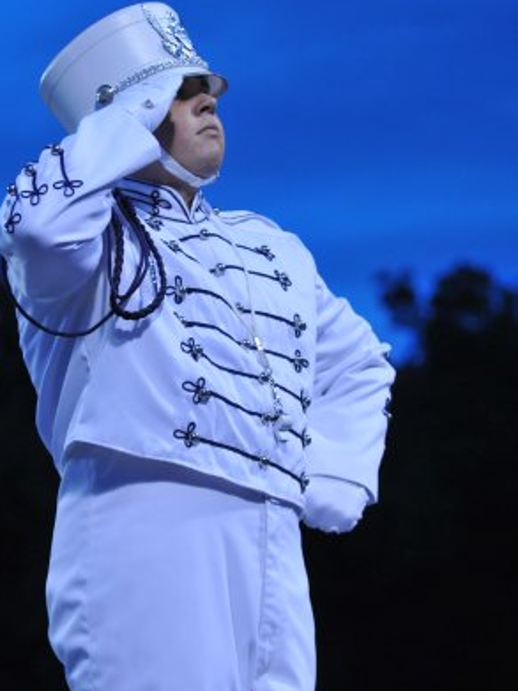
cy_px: 313
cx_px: 213
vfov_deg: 11.9
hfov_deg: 9.0
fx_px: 3309
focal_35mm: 166
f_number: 2.8
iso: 1600
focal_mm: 75
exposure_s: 1/250
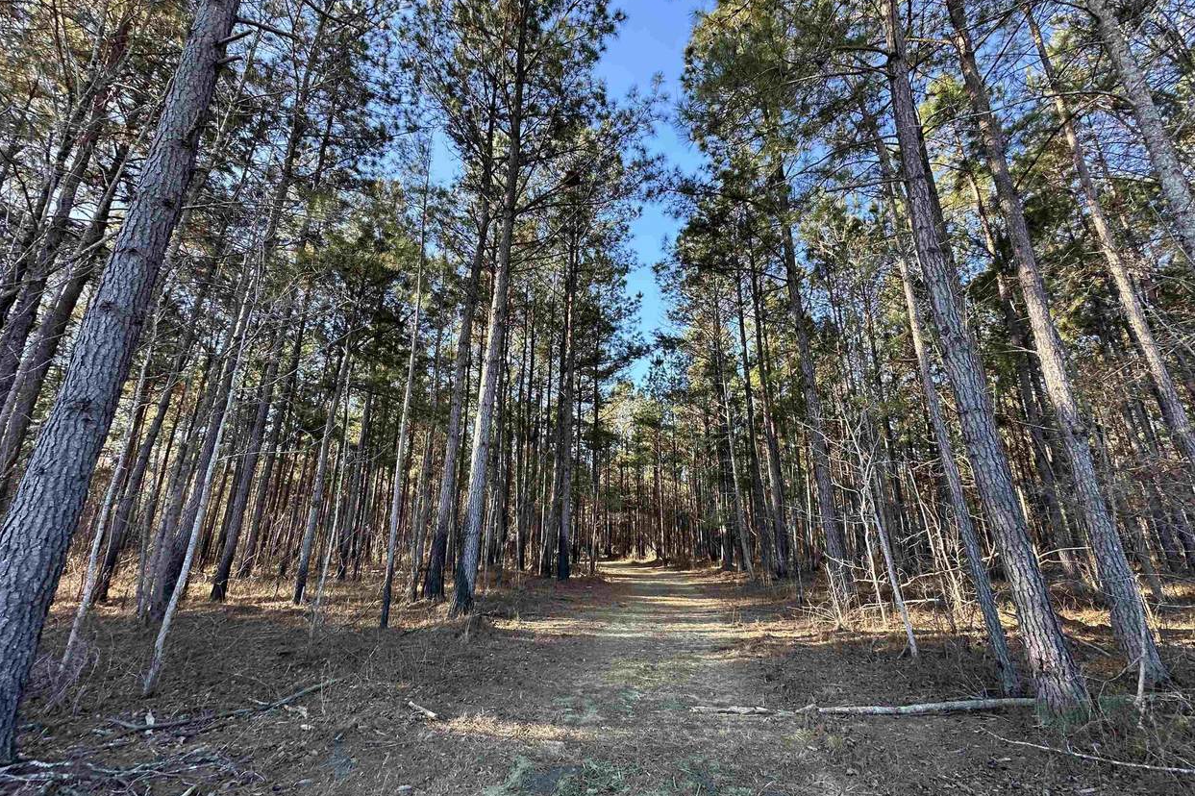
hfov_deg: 100.4
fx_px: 498
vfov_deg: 77.3
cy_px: 402
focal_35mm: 15
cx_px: 611
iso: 40
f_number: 2.2
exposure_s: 1/155
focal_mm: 2.22
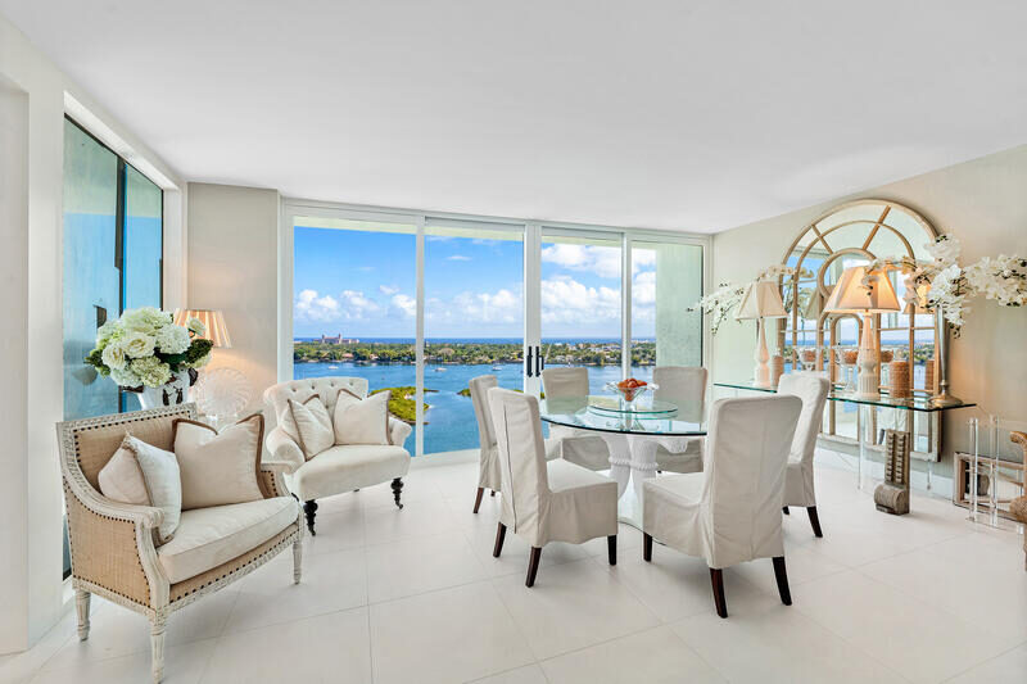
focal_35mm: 15
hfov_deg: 101.2
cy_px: 342
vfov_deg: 78.1
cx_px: 514
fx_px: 422
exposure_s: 1/13
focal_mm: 14.8
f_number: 8
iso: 160
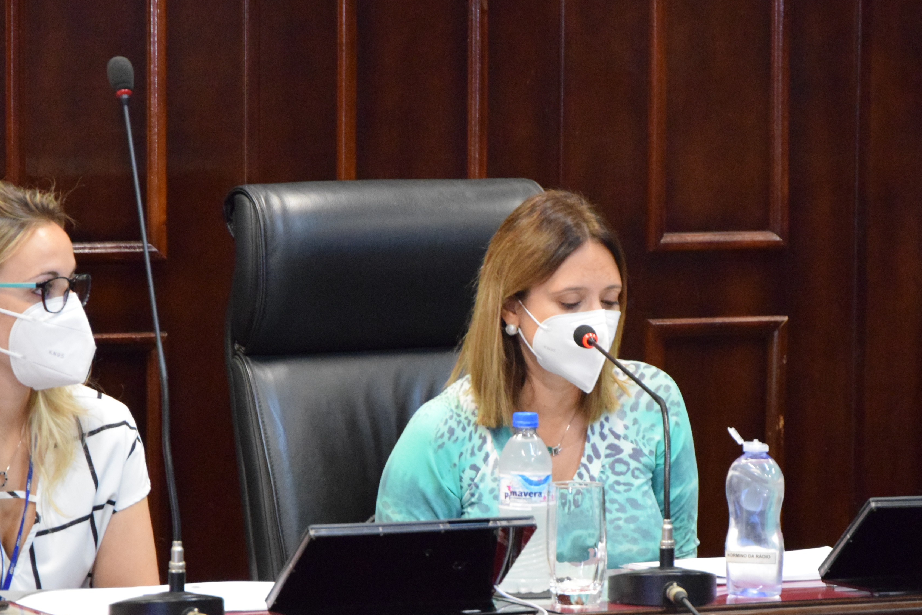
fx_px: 4688
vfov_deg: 7.5
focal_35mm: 183
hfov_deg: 11.2
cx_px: 562
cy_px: 361
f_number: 5.6
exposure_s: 1/80
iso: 6400
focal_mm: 92
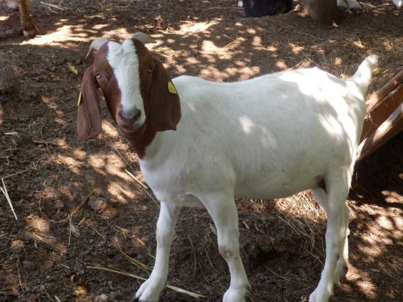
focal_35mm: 69
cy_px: 151
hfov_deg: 28.2
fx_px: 803
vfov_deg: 21.3
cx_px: 202
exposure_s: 1/80
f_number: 4.8
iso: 100
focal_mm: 12.3
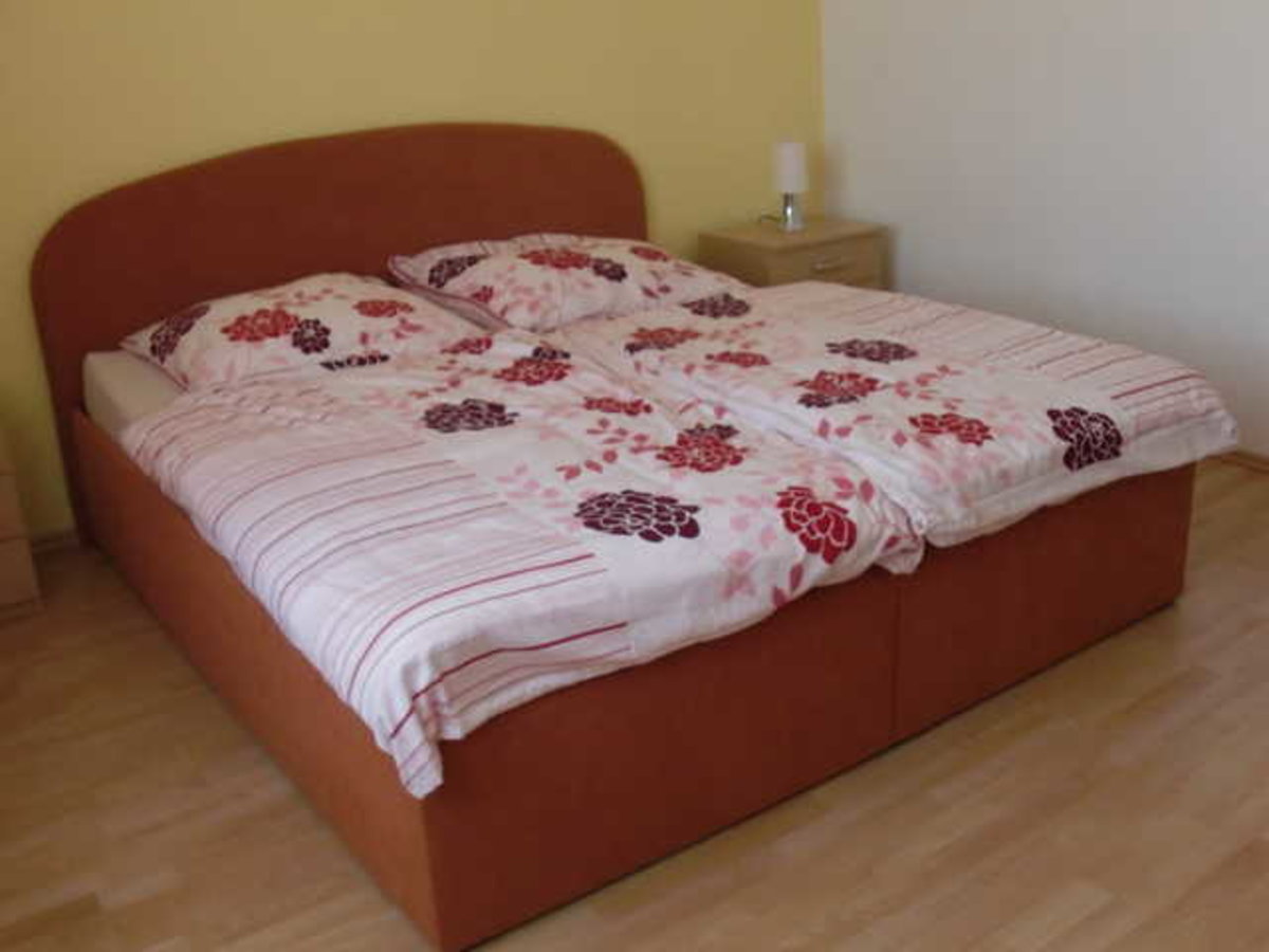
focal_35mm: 36
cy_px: 476
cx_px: 634
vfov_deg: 39.7
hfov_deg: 51.4
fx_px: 1320
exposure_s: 1/60
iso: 250
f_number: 2.8
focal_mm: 6.3
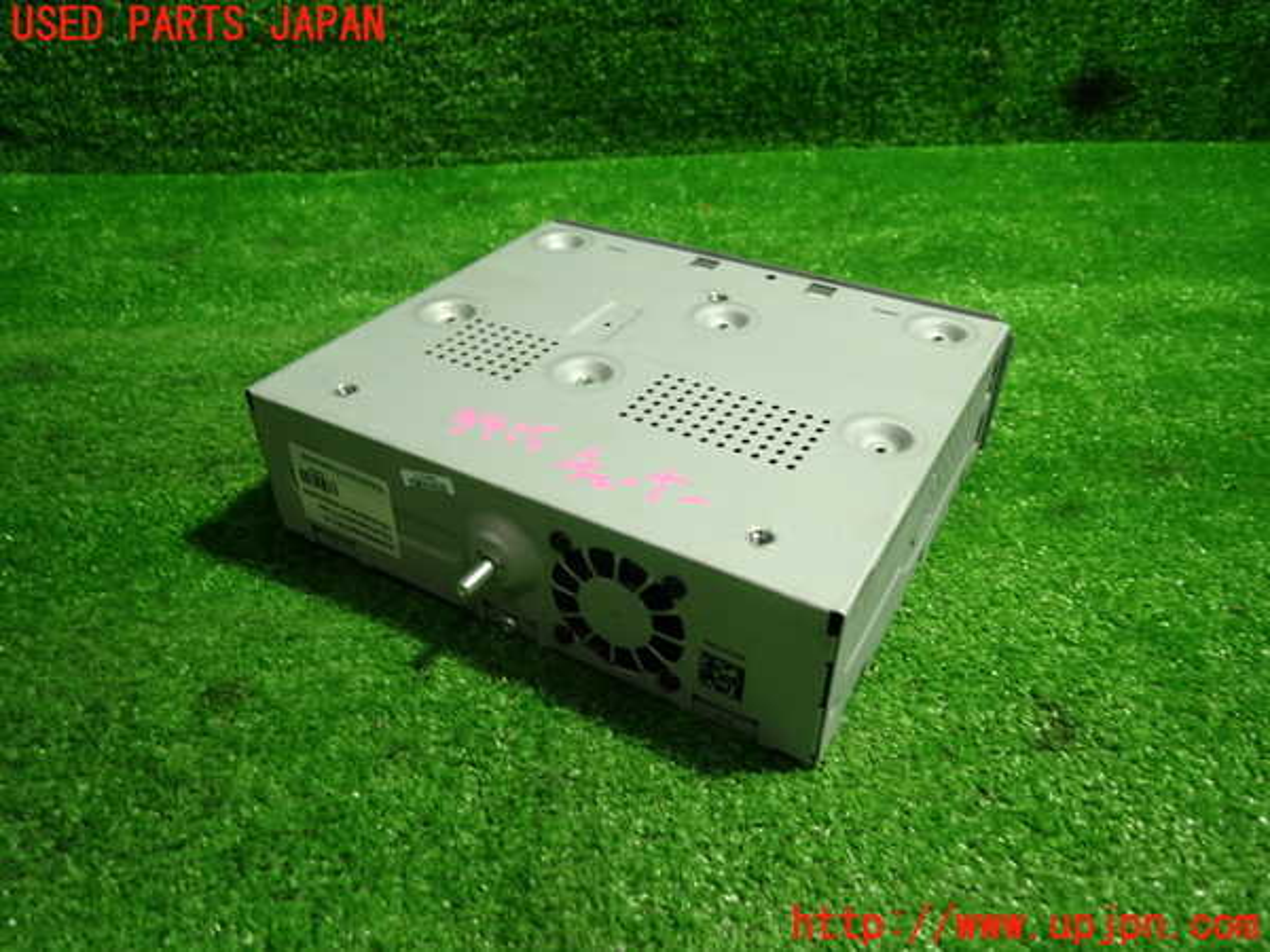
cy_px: 476
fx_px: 917
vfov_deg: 54.9
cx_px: 635
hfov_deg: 69.4
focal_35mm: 25
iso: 200
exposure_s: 1/30
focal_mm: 4.5
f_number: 2
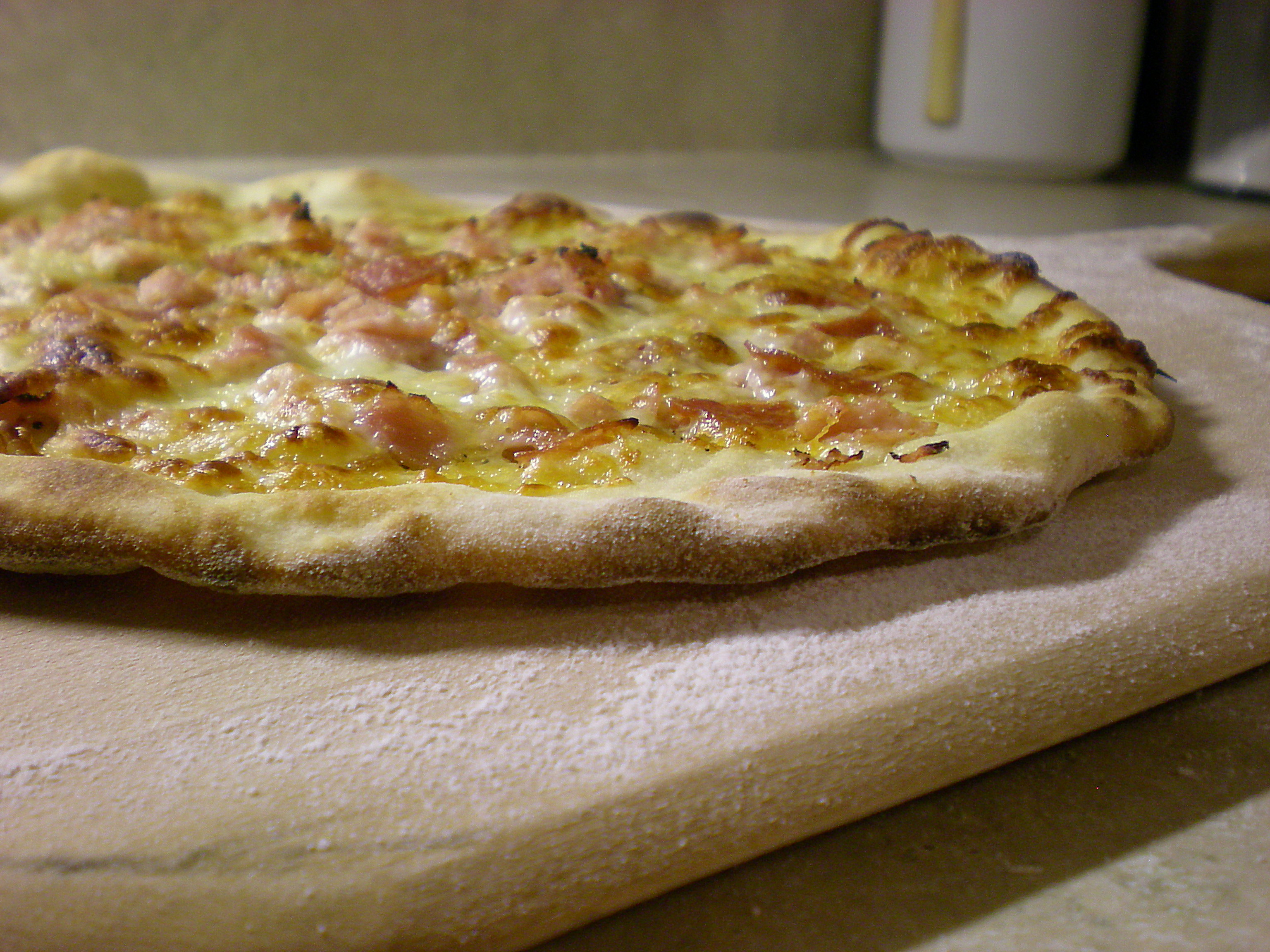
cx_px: 635
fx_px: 1614
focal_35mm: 44
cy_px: 476
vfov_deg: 32.9
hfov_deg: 42.9
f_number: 3.5
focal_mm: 7.4
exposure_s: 1/17
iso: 200
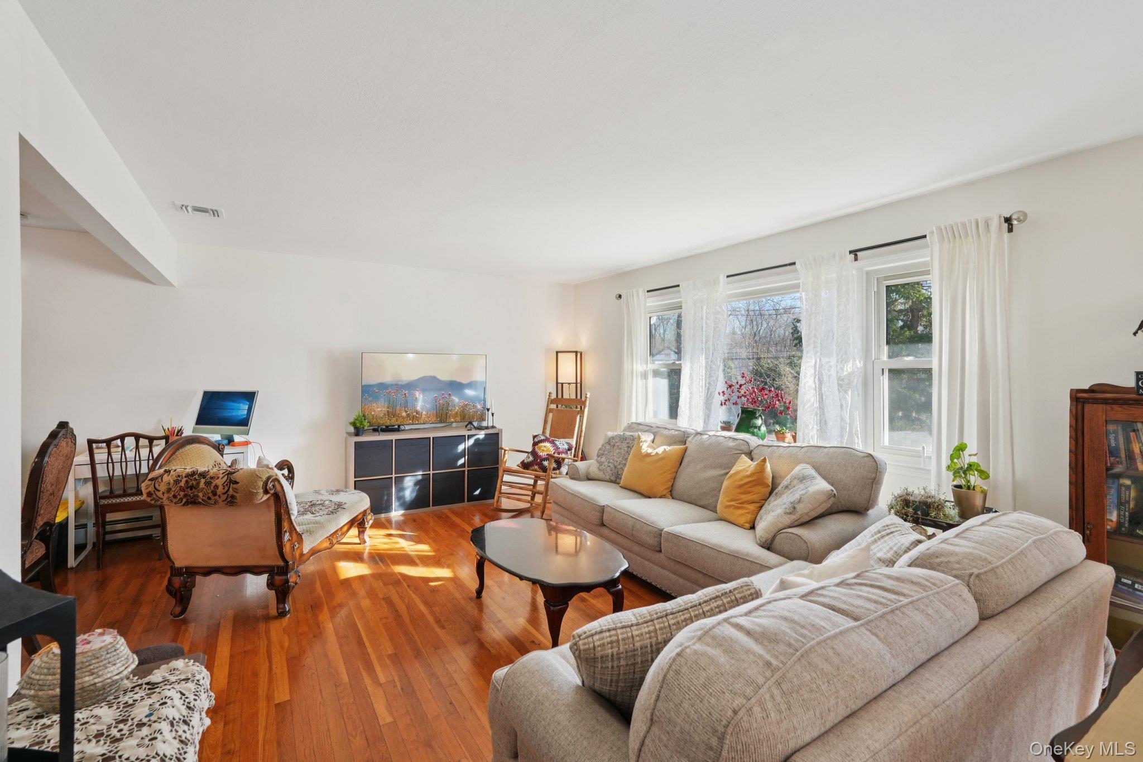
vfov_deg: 73.7
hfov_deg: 96.7
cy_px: 381
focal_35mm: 16
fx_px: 508
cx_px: 572
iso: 400
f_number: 8
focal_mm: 16
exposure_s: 1/30
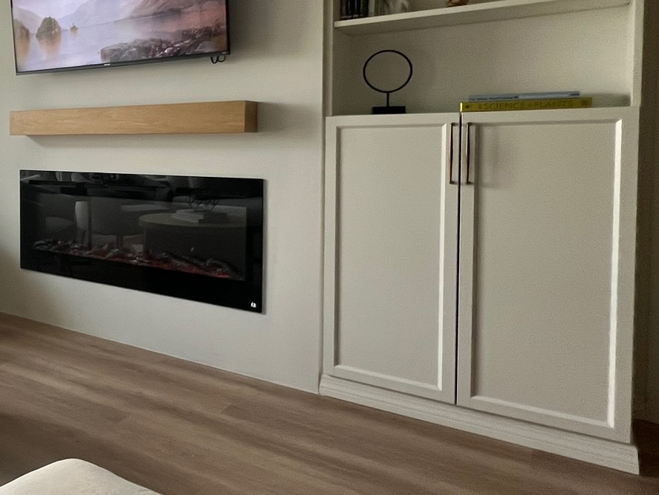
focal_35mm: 30
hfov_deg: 47.7
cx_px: -23
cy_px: 164
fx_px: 571
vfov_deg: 46.1
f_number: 1.8
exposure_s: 1/120
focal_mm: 1.57
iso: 200
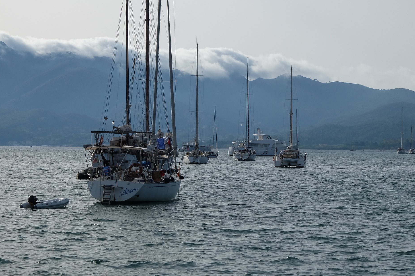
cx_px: 261
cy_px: 127
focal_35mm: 107
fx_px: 1233
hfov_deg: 19.1
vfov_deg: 12.8
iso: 200
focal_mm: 55
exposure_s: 1/180
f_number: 16
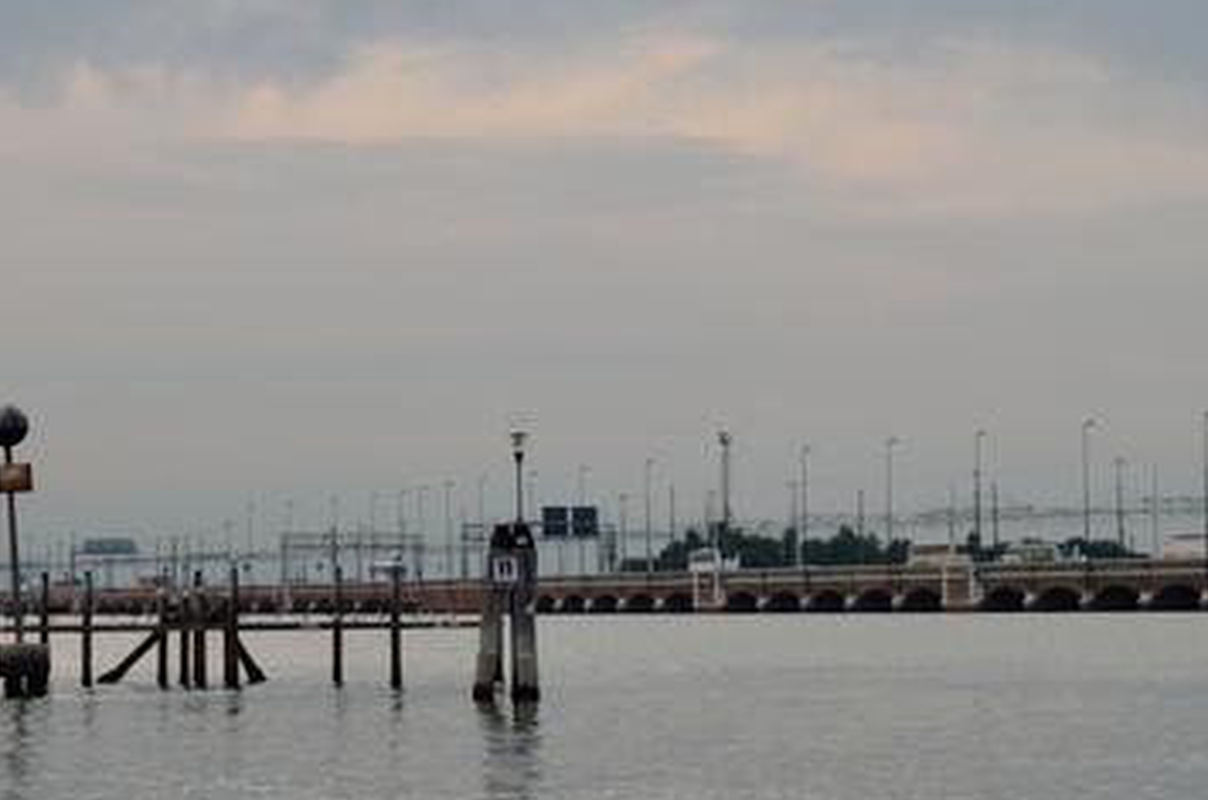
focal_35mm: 154
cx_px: 558
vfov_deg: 8.9
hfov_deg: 13.4
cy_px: 461
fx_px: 5156
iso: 100
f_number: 4.8
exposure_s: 1/160
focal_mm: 52
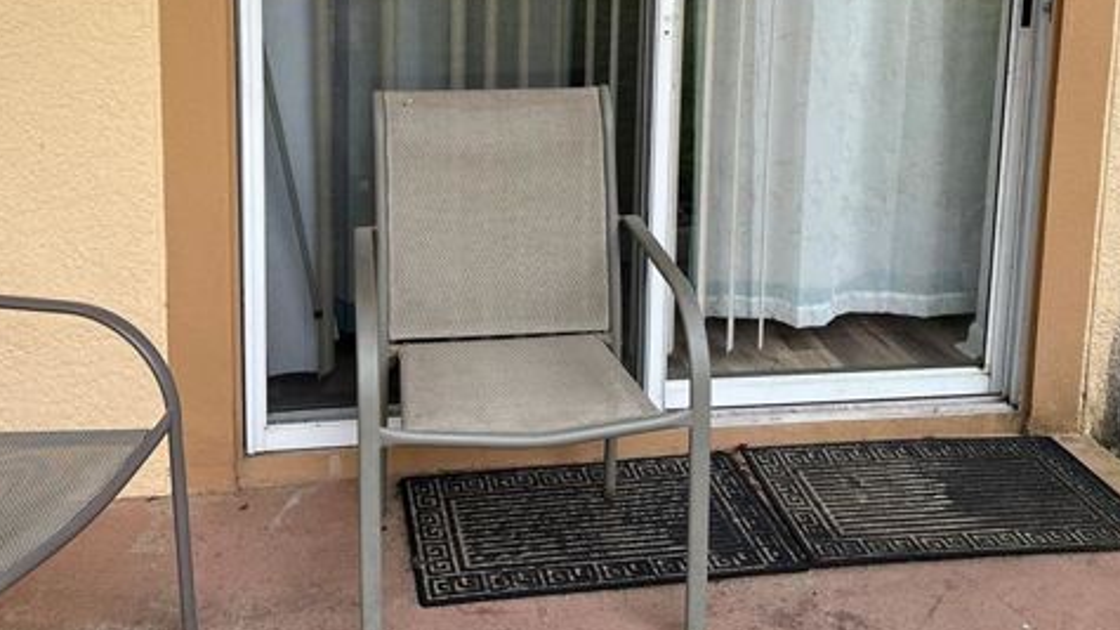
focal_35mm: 42
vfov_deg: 27.3
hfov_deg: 48.3
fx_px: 1247
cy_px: 61
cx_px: 529
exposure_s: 1/427
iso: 50
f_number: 1.5
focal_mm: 5.7
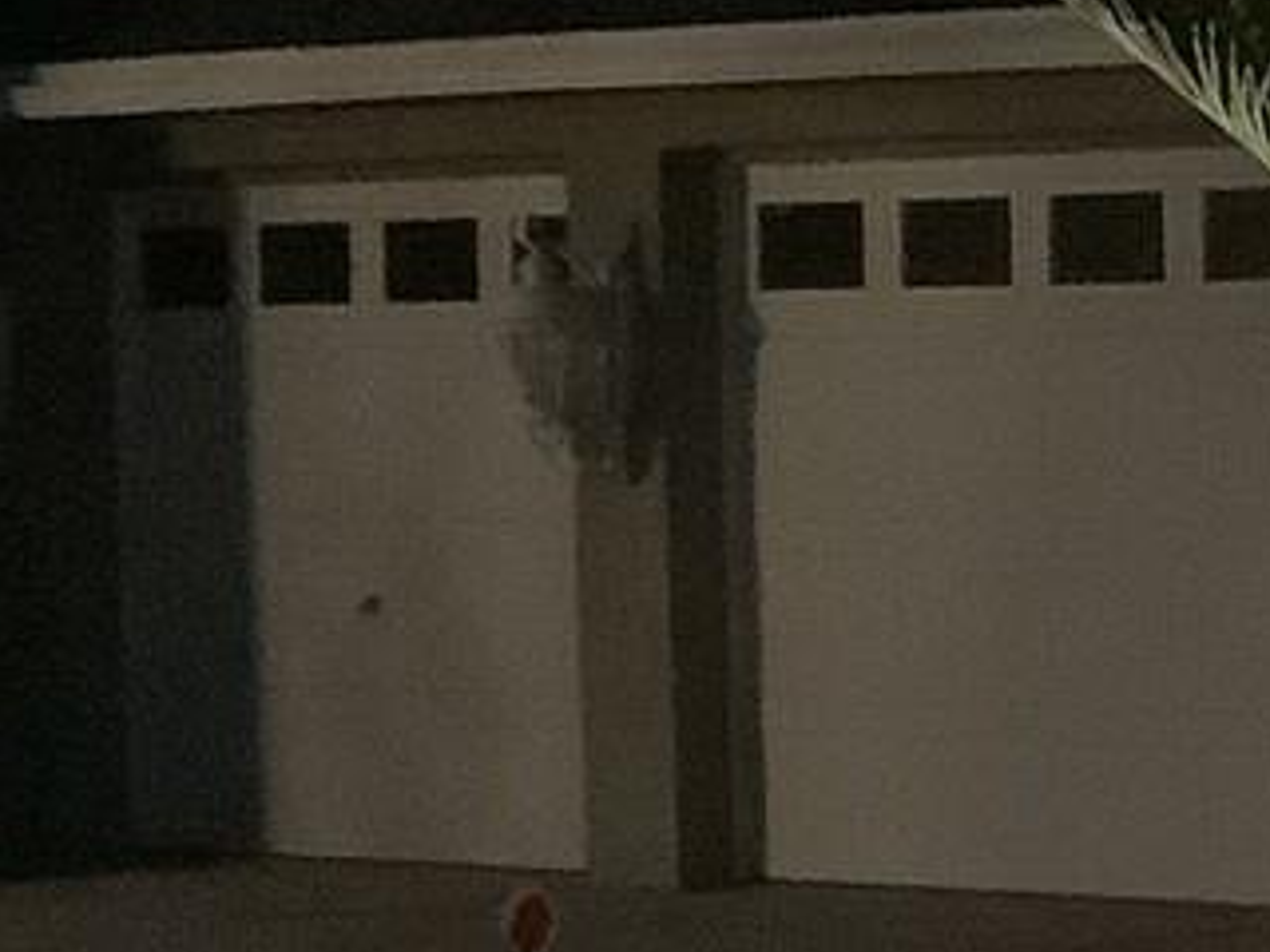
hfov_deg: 11.7
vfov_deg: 9.6
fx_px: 5687
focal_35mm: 155
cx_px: 2373
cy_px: 666
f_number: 2.4
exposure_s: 1/15
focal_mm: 3.3
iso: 800
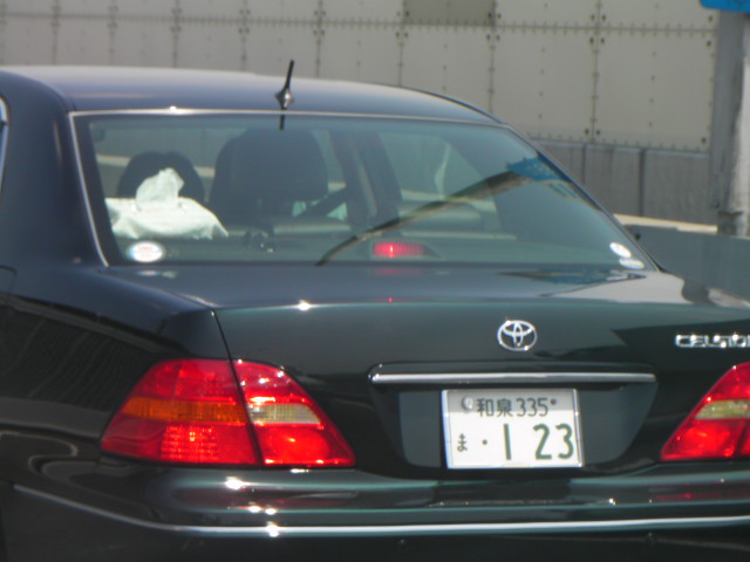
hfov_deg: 12.7
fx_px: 3358
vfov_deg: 9.6
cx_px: 375
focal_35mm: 155
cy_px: 281
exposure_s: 1/220
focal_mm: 26
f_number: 4.4
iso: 50
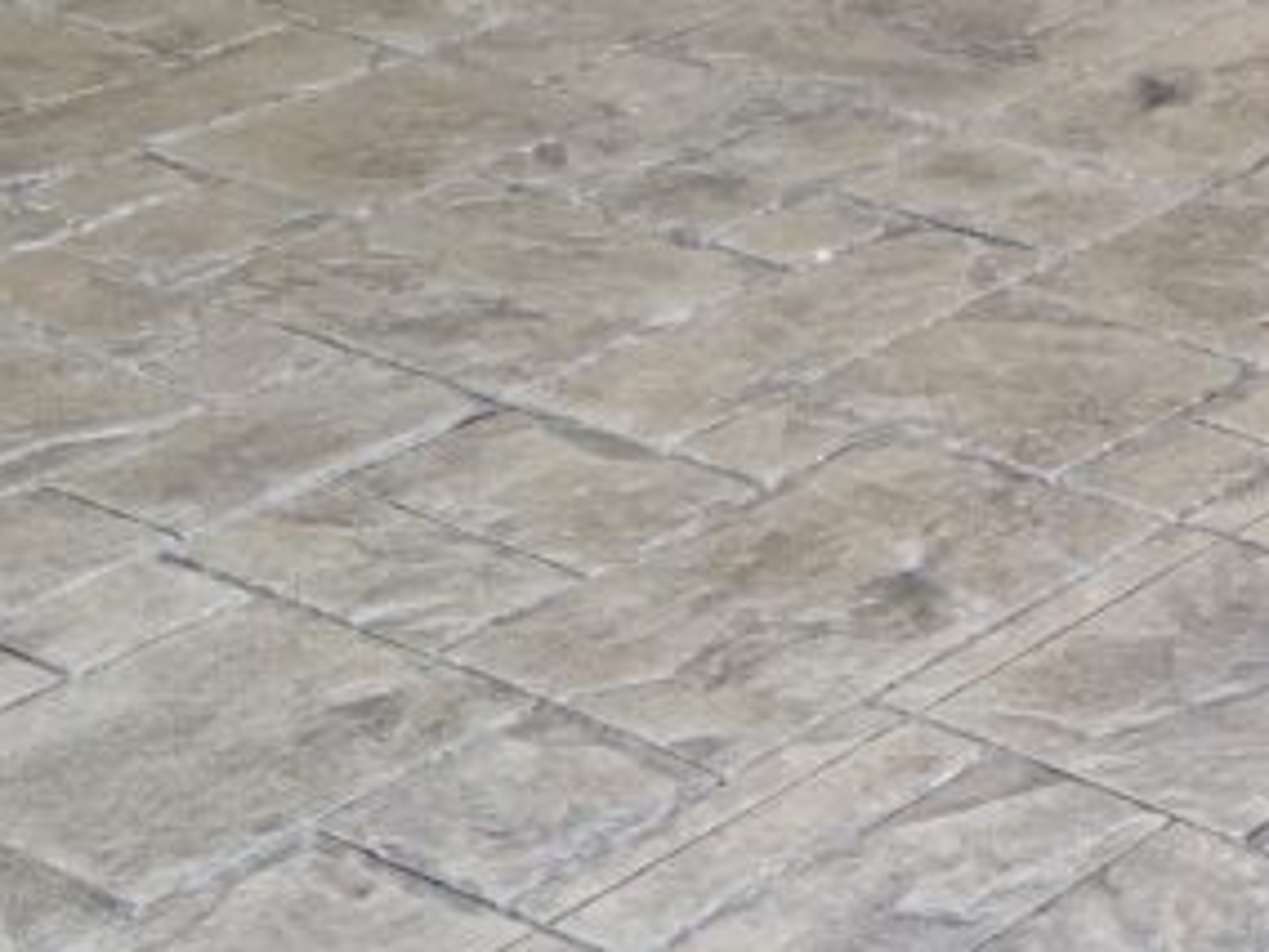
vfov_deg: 14.6
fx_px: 3703
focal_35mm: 101
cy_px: 608
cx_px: 1926
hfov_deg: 17.4
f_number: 2
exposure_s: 1/60
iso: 25
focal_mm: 5.9
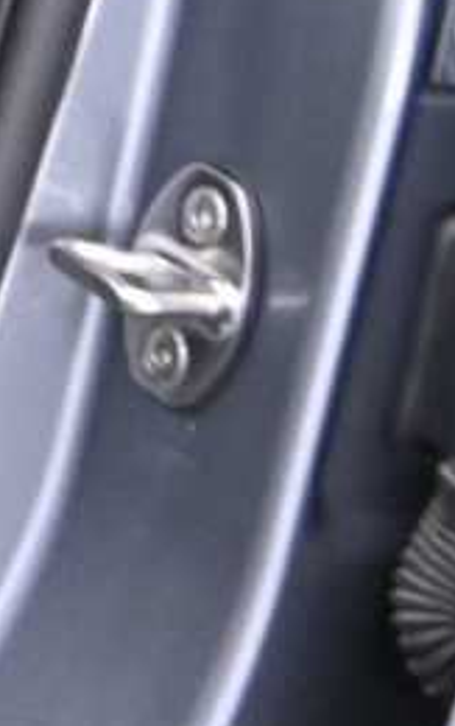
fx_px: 3298
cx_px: -1050
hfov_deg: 6.9
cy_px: -95
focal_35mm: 167
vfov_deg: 12.3
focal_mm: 17.5
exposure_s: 1/20
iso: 2500
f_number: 4
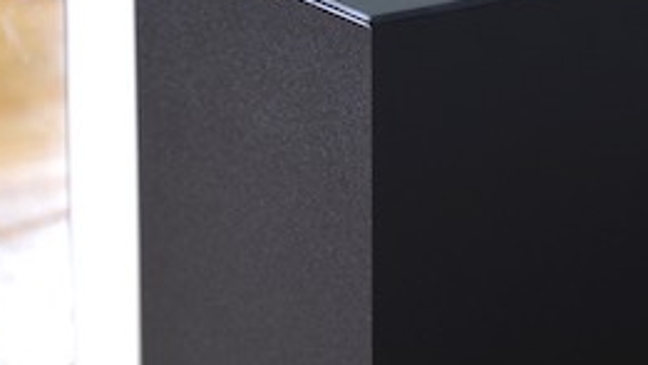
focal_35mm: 240
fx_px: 4125
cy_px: 191
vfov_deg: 5.1
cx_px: 5
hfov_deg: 8.9
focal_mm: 50
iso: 100
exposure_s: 1/2.5
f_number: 2.8
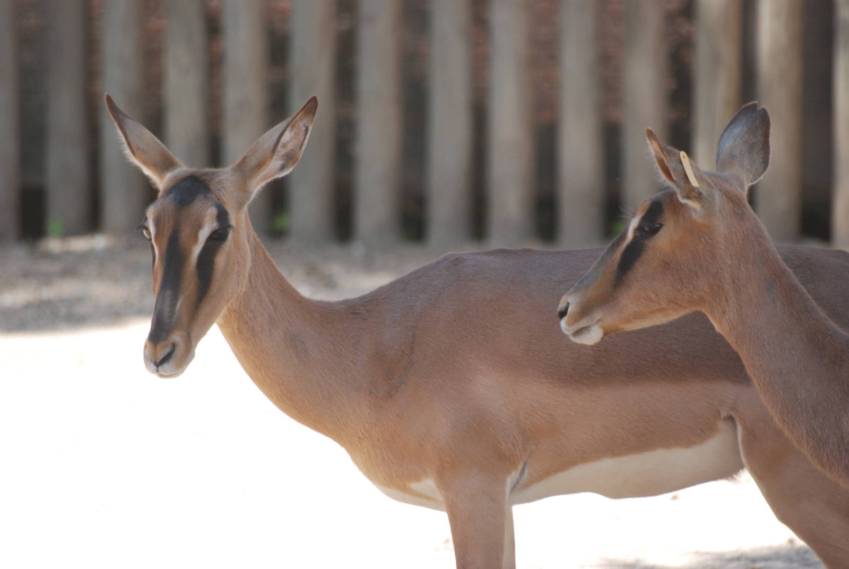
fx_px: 10625
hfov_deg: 4.6
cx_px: 424
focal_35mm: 450
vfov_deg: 3.1
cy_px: 284
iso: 400
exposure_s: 1/250
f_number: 5.6
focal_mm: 300
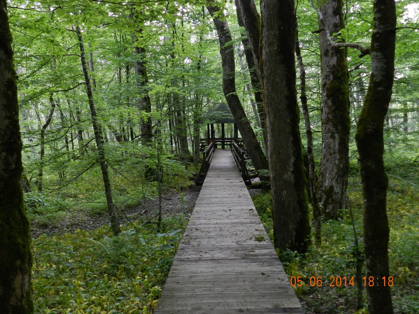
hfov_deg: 49.0
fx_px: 460
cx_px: 210
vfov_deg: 37.7
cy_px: 157
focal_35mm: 38
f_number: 4
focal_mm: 6.7
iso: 400
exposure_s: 1/25
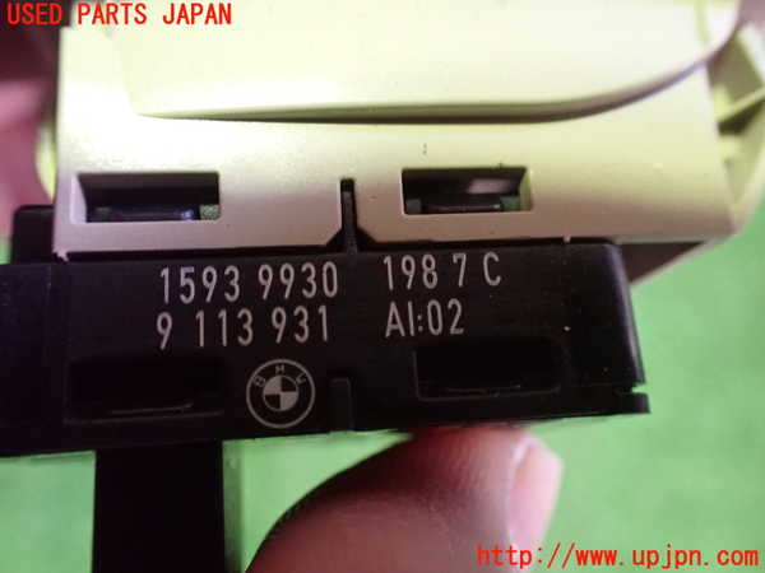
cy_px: 286
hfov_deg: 60.0
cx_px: 382
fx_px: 663
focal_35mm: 30
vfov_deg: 46.8
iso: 1250
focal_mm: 5.4
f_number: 2.3
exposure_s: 1/30
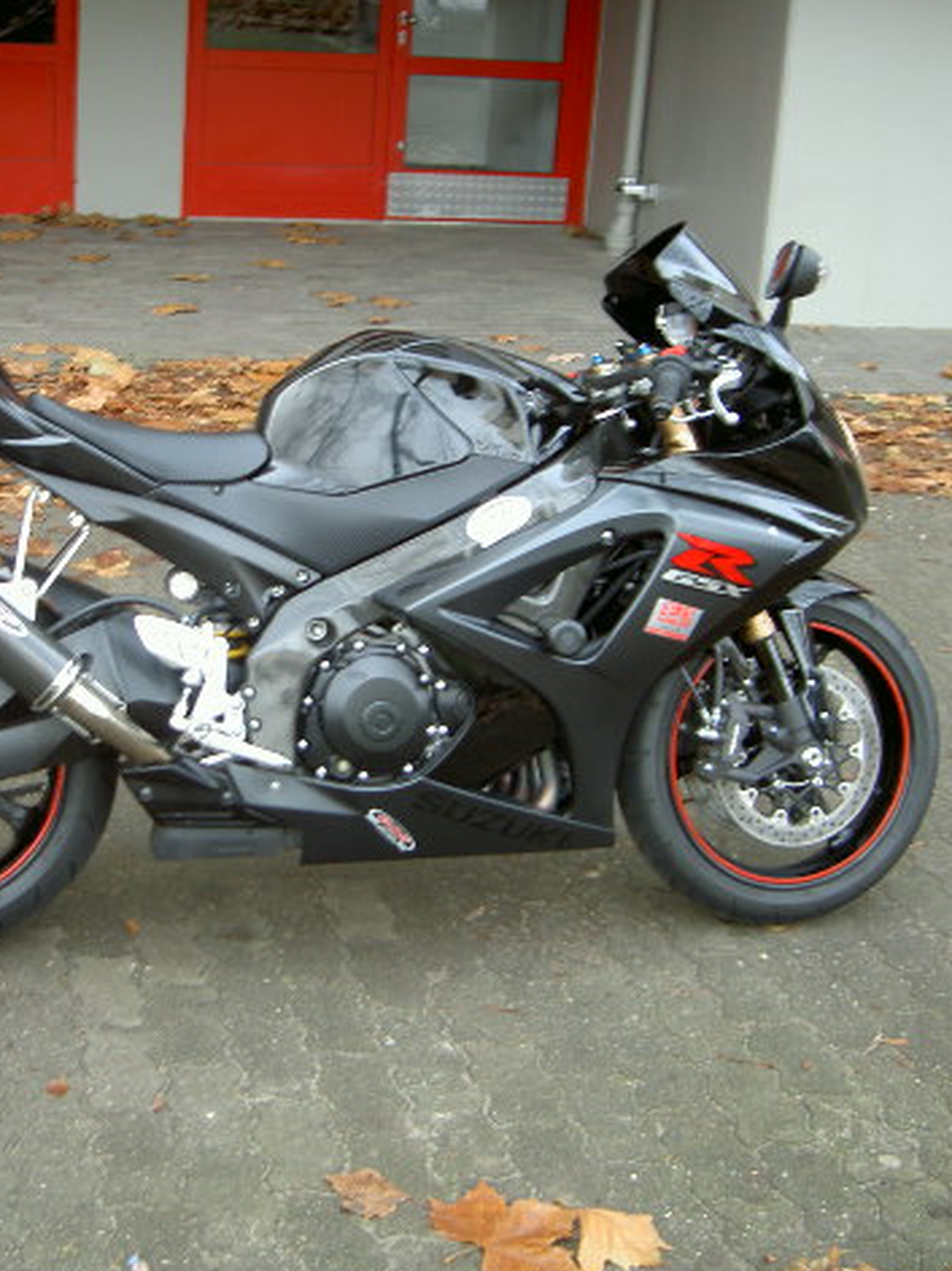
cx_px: 283
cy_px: 637
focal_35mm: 53
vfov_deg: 36.2
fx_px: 1944
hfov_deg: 27.3
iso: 50
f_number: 2.8
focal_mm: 8
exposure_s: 1/8
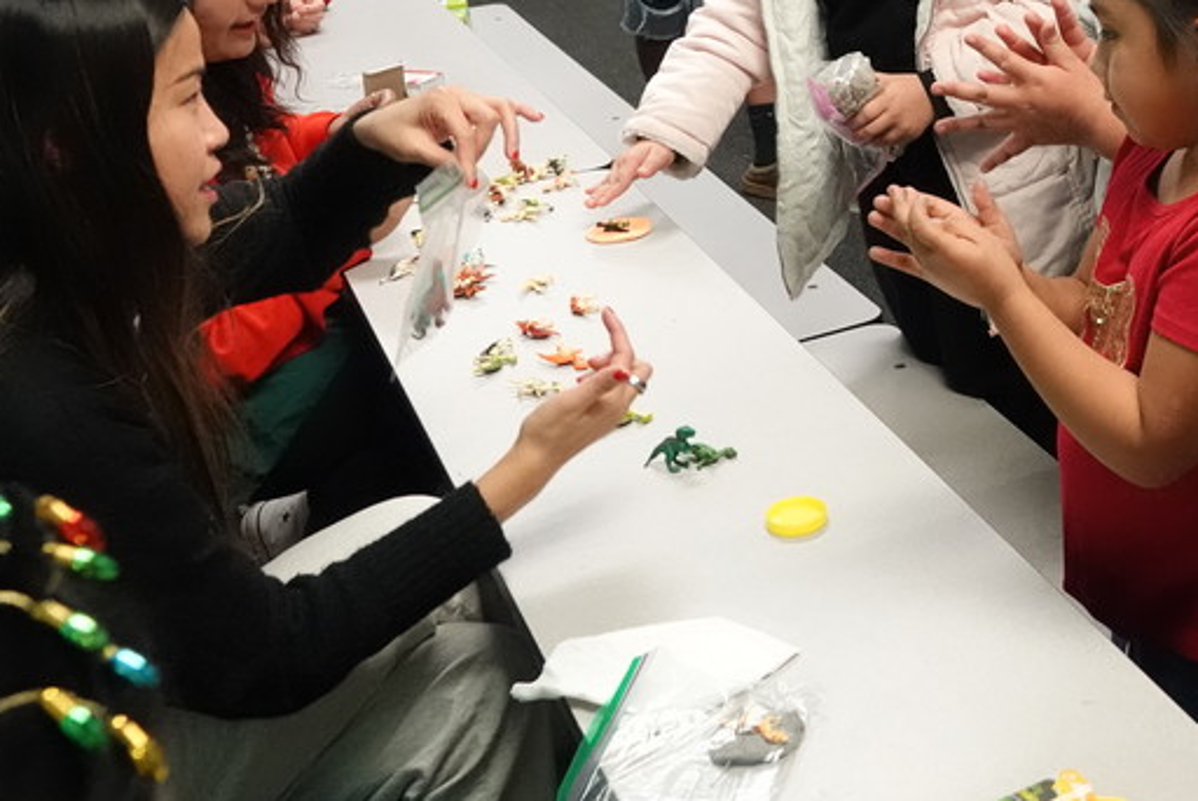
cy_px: 67
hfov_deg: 32.2
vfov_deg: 22.8
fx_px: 1931
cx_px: 1144
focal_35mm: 58
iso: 3200
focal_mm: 10.59
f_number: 2.8
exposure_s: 1/250
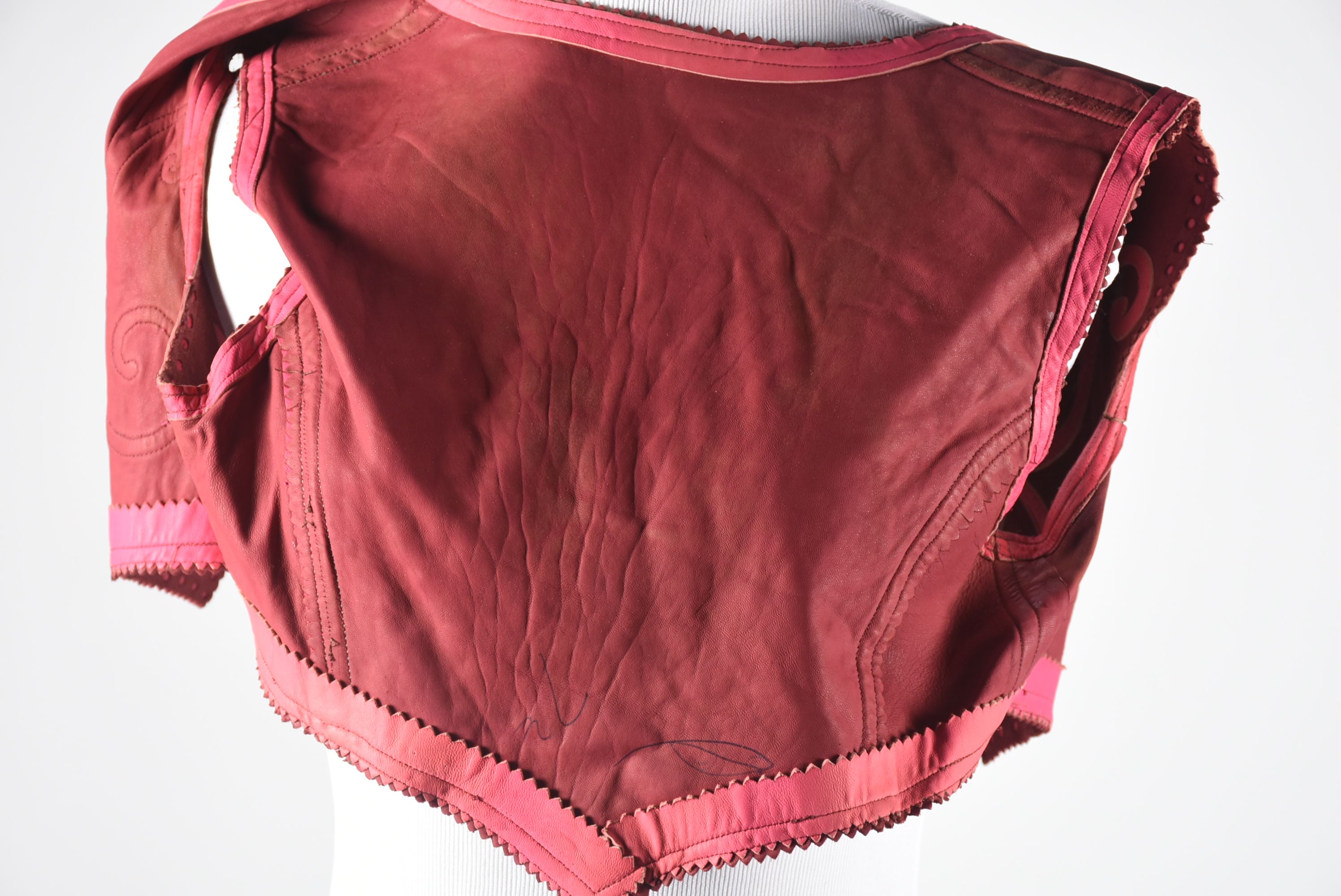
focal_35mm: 99
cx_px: 670
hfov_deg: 20.6
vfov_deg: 13.8
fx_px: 3690
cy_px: 448
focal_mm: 66
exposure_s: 1/125
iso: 200
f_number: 9
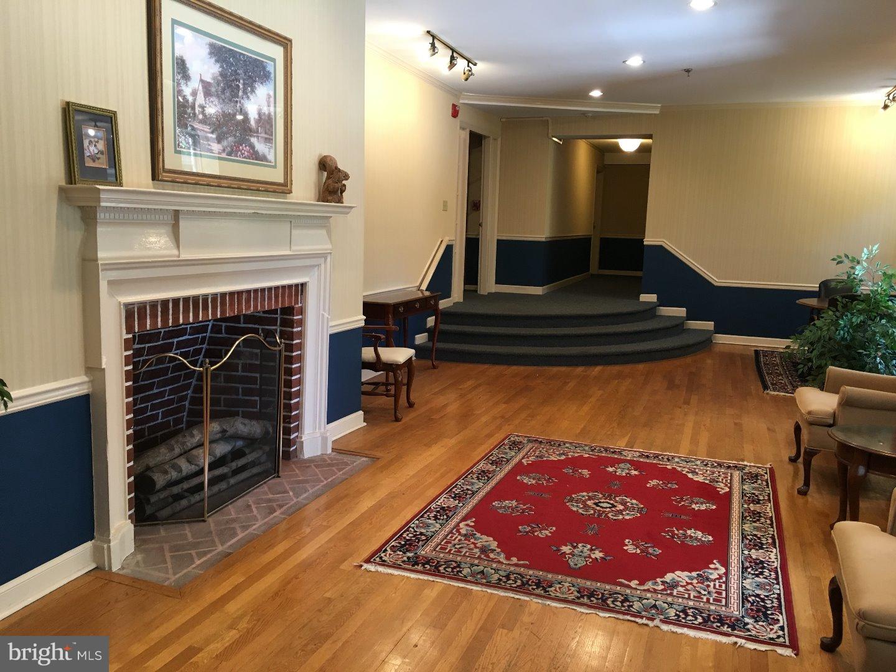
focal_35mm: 29
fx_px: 751
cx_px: 448
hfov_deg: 61.7
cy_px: 336
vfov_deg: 48.2
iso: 100
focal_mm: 4.15
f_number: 2.2
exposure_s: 1/30
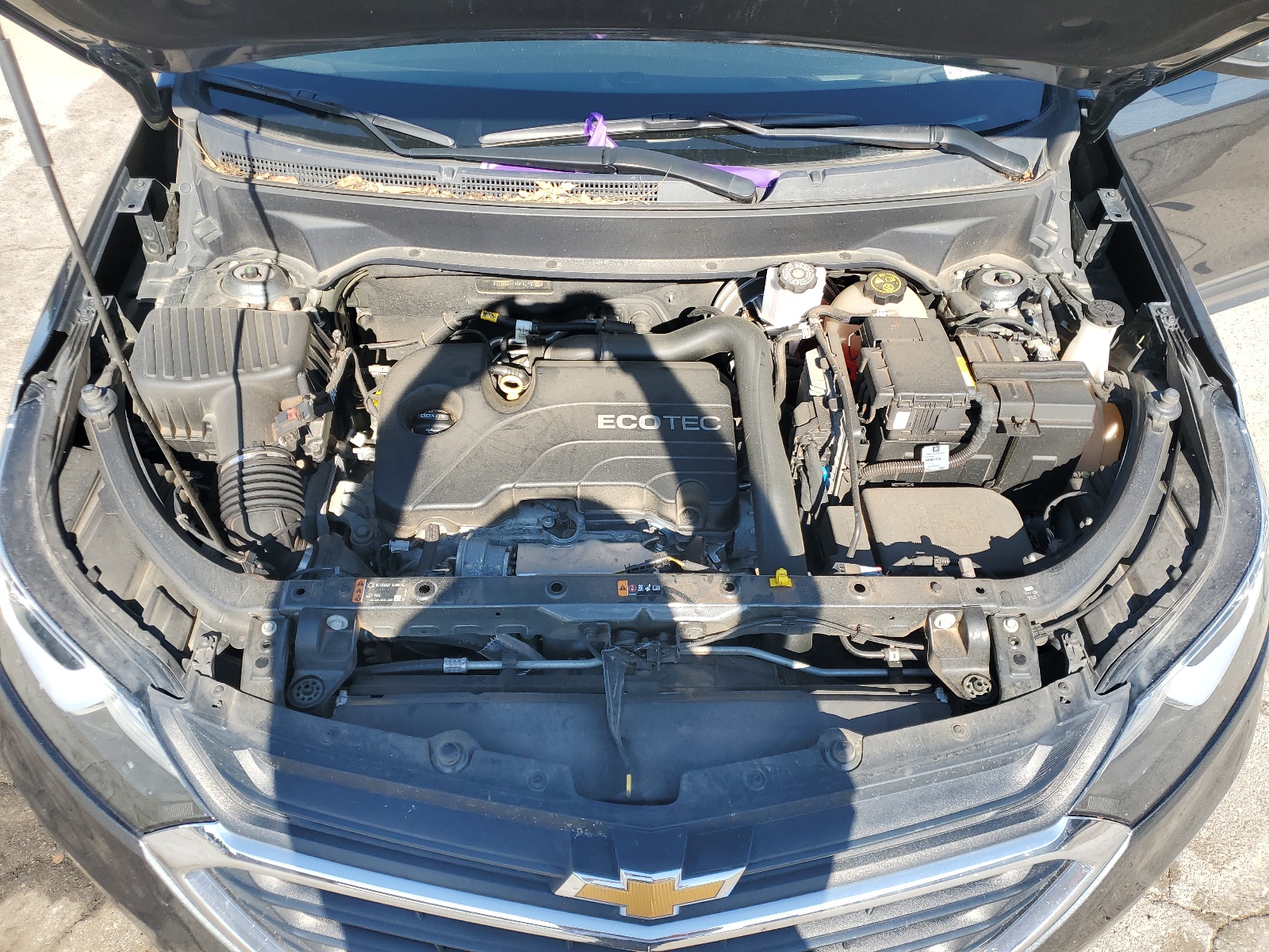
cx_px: 634
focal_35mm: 26
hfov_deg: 67.3
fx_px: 953
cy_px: 476
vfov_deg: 53.1
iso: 50
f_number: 1.5
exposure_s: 1/769
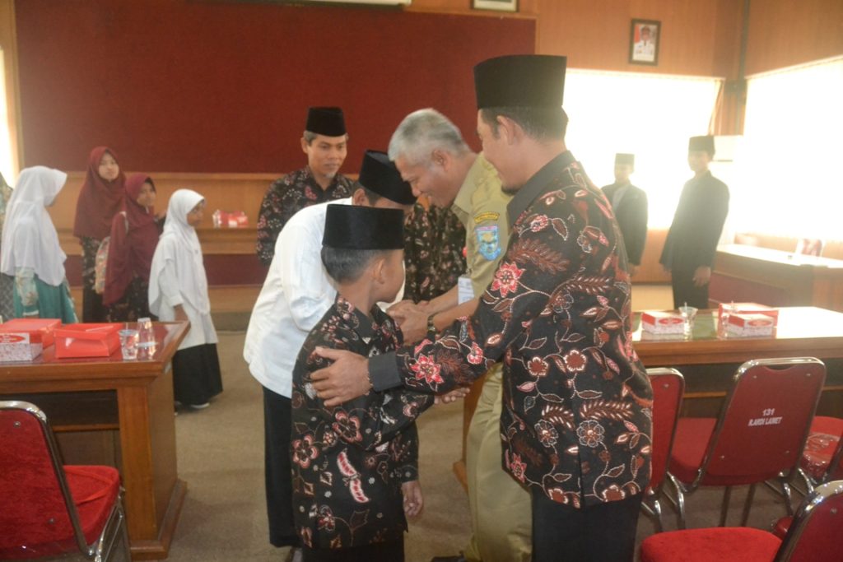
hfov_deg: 67.4
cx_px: 422
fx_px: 632
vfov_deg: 47.9
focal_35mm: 27
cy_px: 281
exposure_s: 1/60
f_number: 3.5
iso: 3200
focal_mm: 18
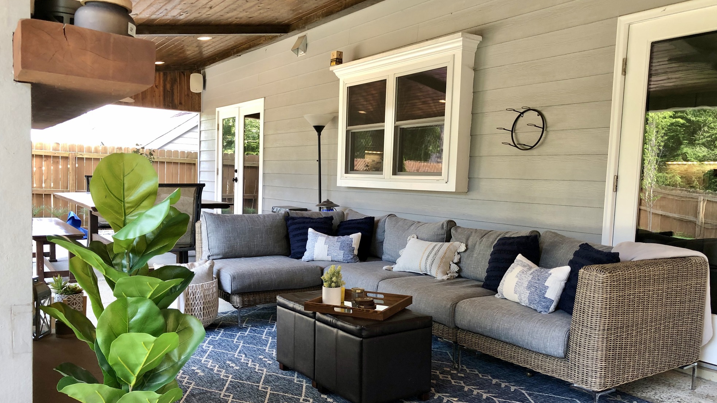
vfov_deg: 37.6
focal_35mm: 31
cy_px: 241
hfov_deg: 62.6
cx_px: 359
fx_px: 589
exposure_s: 1/40
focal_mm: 3.99
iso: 25
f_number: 1.8
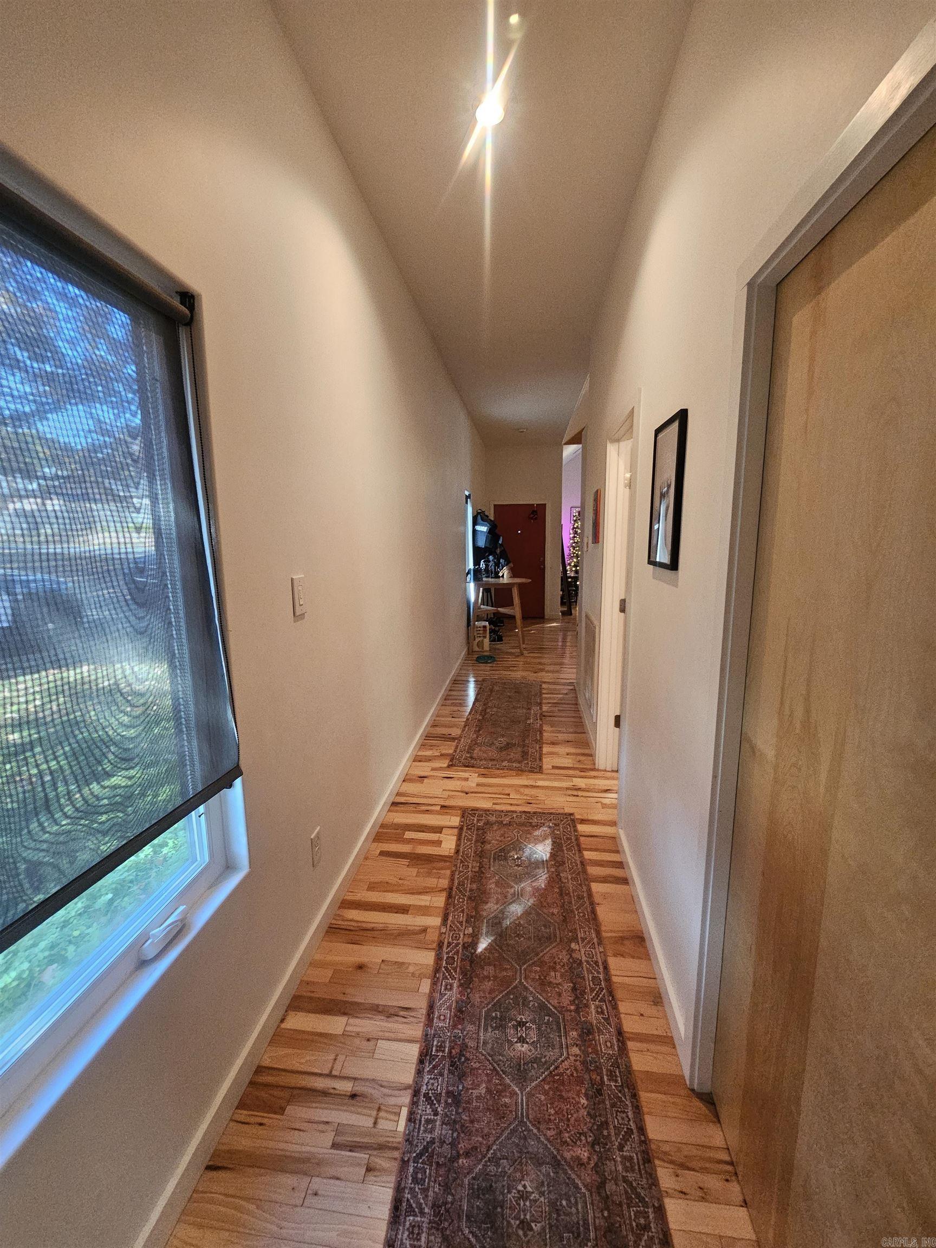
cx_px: 468
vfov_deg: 106.2
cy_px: 624
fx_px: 469
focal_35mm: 13
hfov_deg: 89.9
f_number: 2.2
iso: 320
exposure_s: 1/40
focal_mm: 2.2
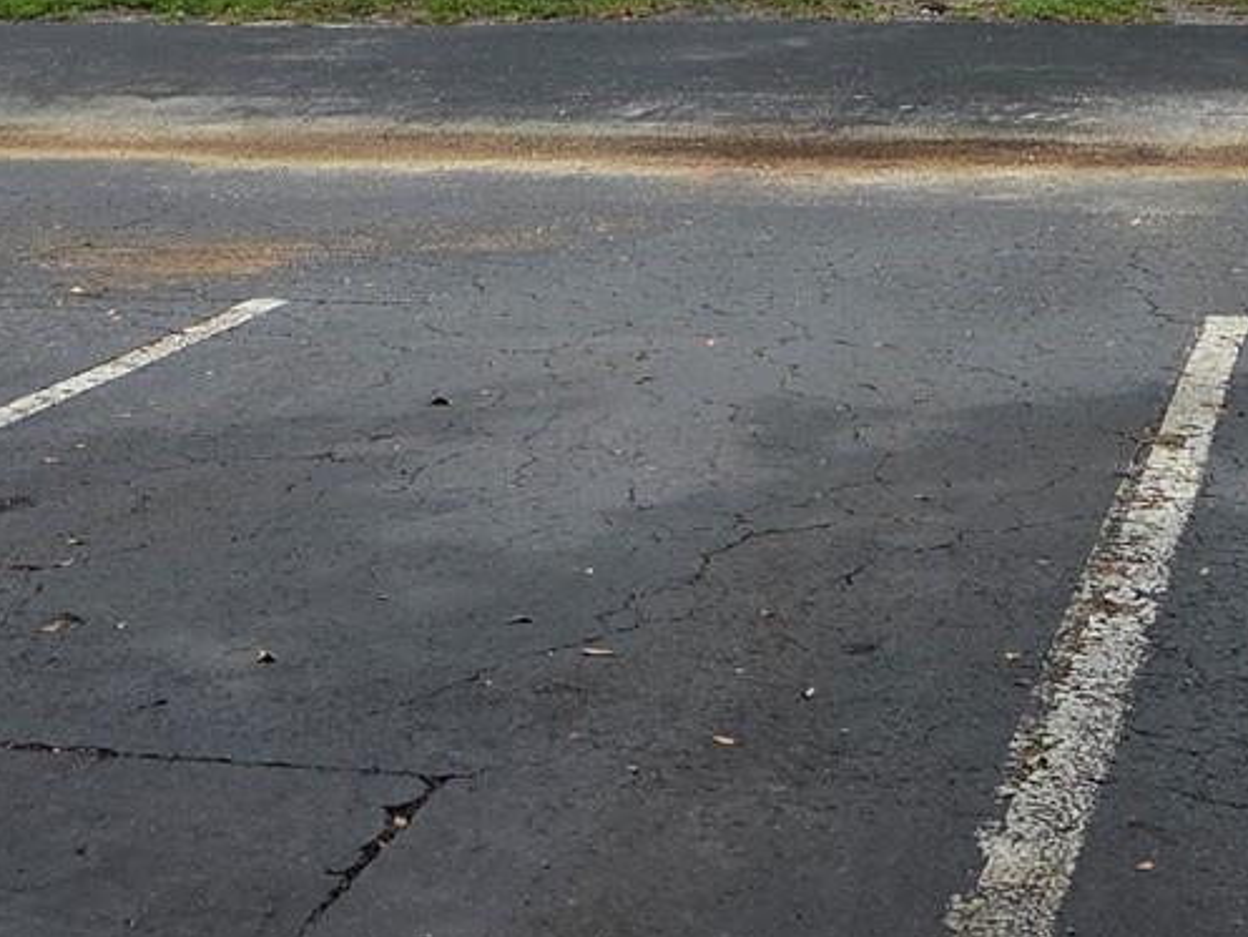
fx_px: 2669
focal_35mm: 74
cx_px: 834
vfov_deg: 17.8
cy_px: -477
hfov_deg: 26.2
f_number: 1.8
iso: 80
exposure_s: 1/4365
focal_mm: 5.4
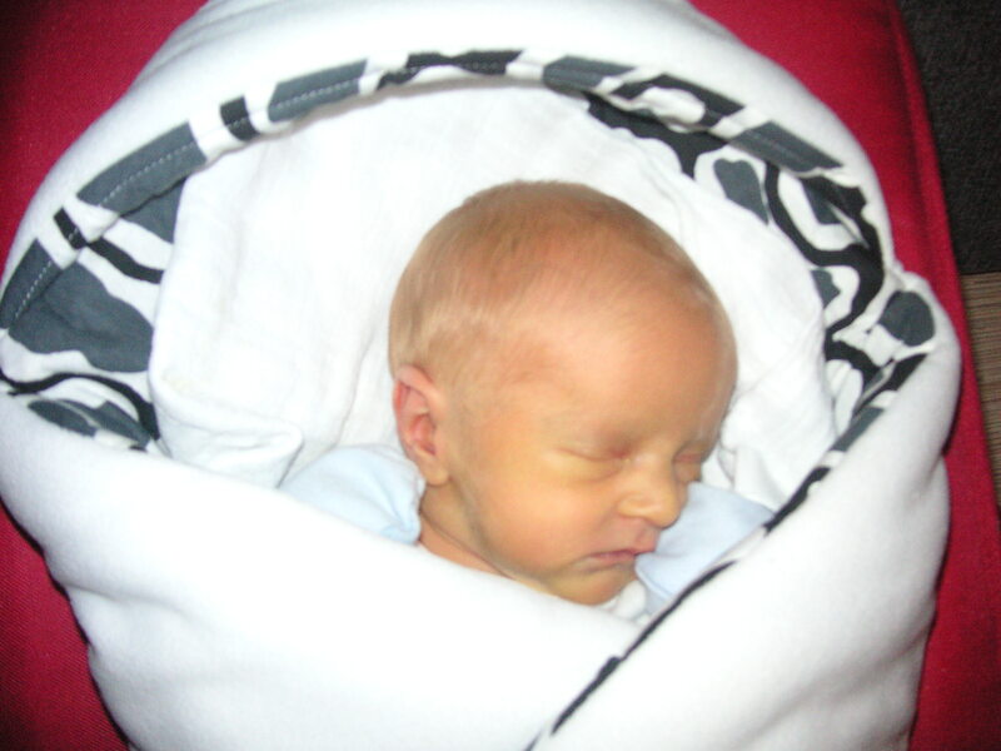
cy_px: 376
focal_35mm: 37
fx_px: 1070
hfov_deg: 50.1
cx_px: 500
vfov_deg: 38.7
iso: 160
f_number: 2.8
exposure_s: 1/45
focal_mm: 6.1
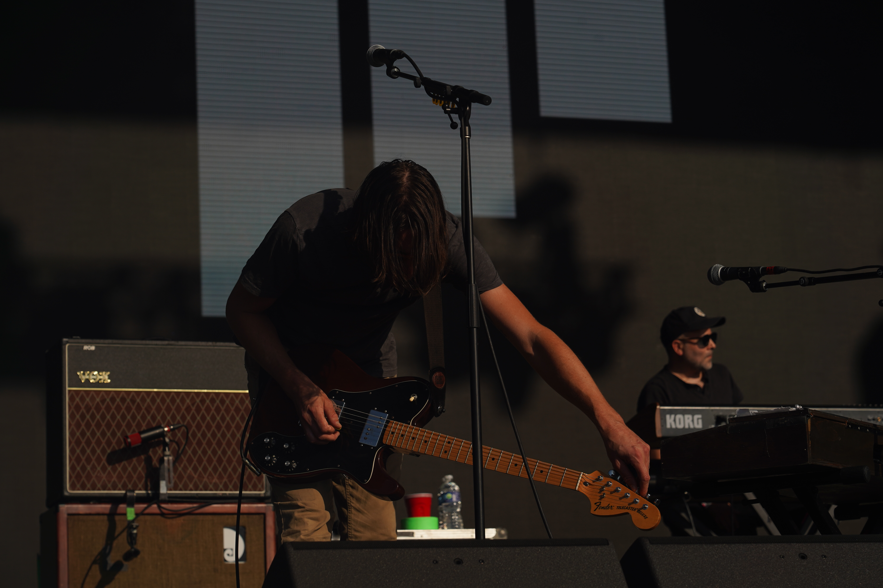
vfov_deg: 13.0
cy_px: 294
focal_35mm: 105
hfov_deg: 19.5
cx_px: 442
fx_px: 2575
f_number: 8
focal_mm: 105
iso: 100
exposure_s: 1/1000
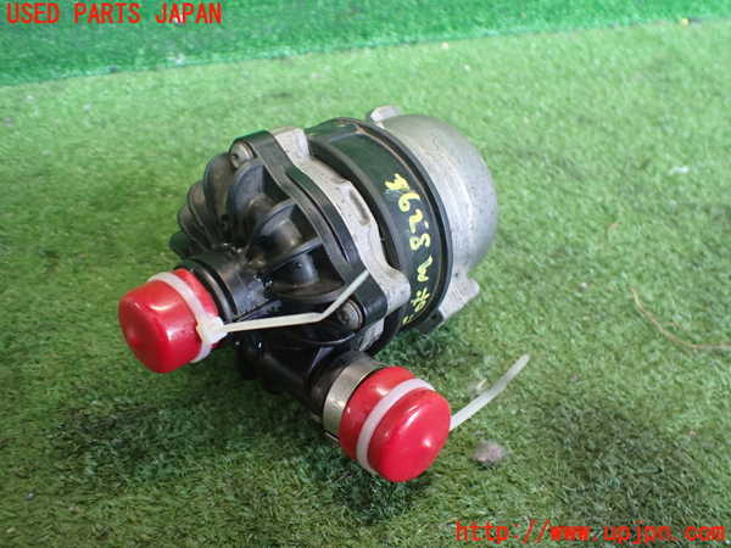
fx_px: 634
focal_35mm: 30
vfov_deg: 46.8
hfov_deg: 60.0
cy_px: 274
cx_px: 366
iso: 800
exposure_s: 1/100
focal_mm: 5.4
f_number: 2.3
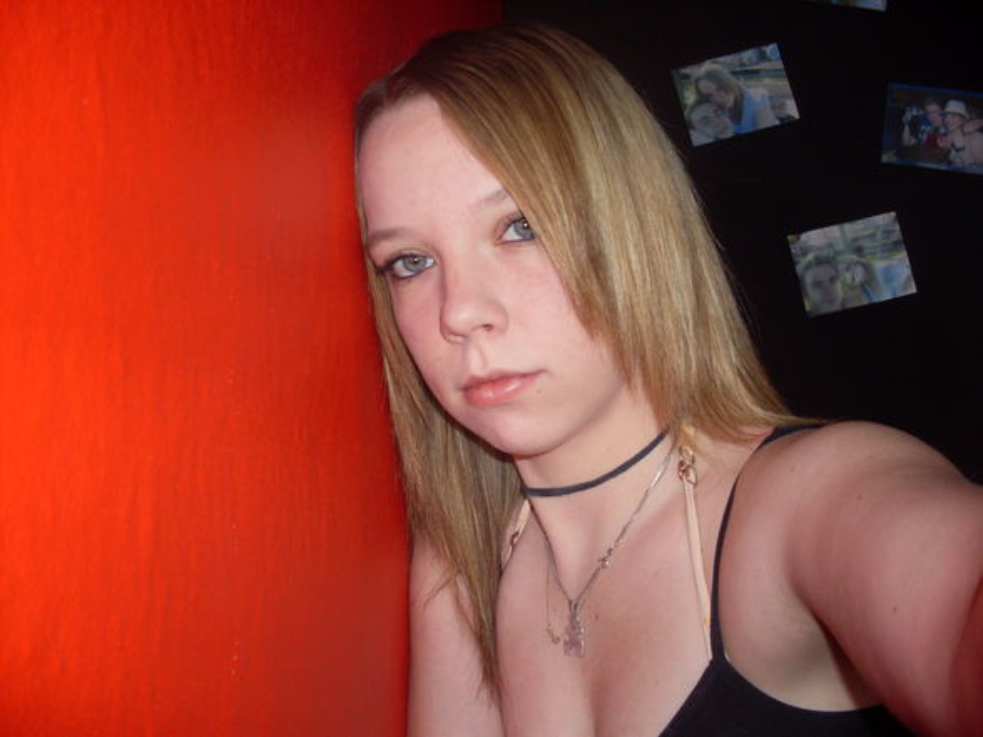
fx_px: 1079
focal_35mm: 38
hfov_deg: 49.0
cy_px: 368
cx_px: 492
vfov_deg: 37.7
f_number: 2.8
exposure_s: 1/45
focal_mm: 6.3
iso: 100
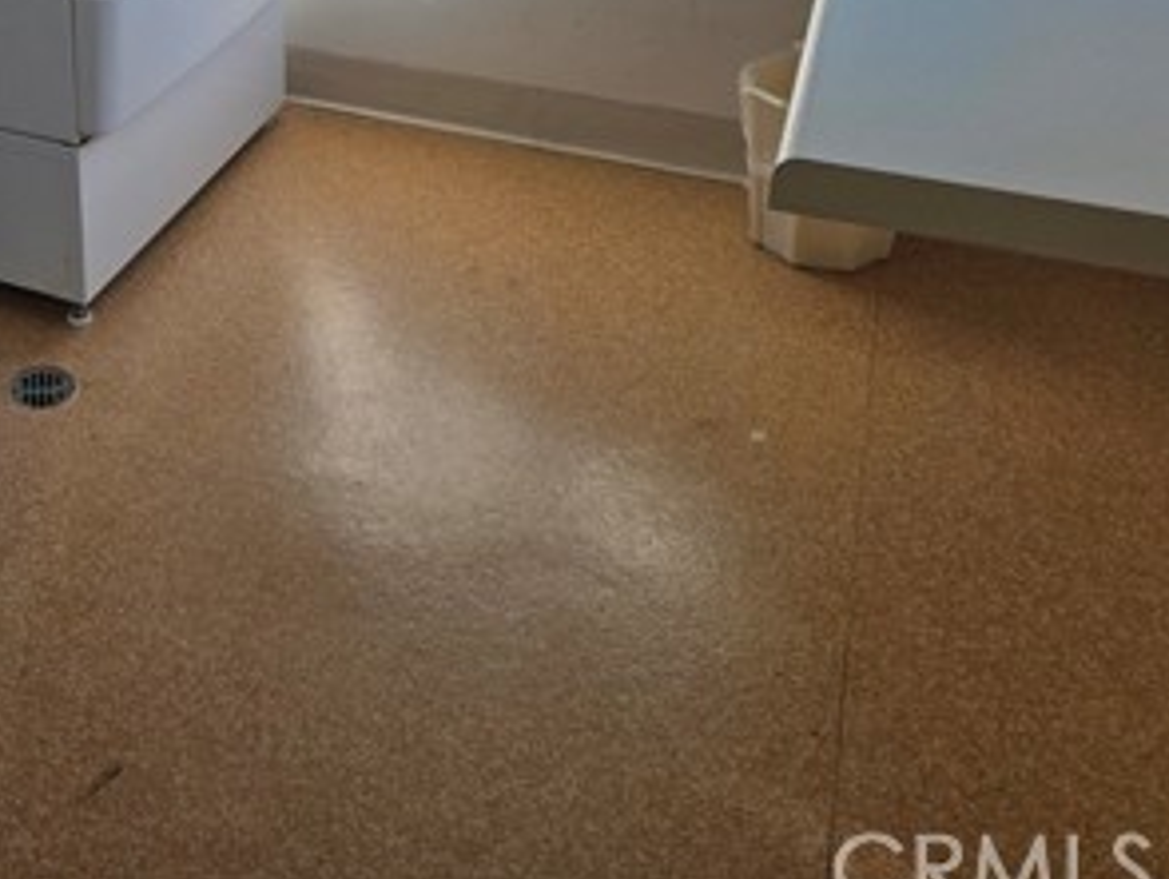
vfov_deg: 27.3
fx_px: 1690
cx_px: 187
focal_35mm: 50
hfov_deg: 36.5
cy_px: -28
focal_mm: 5.4
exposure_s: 1/626
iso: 80
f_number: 1.8
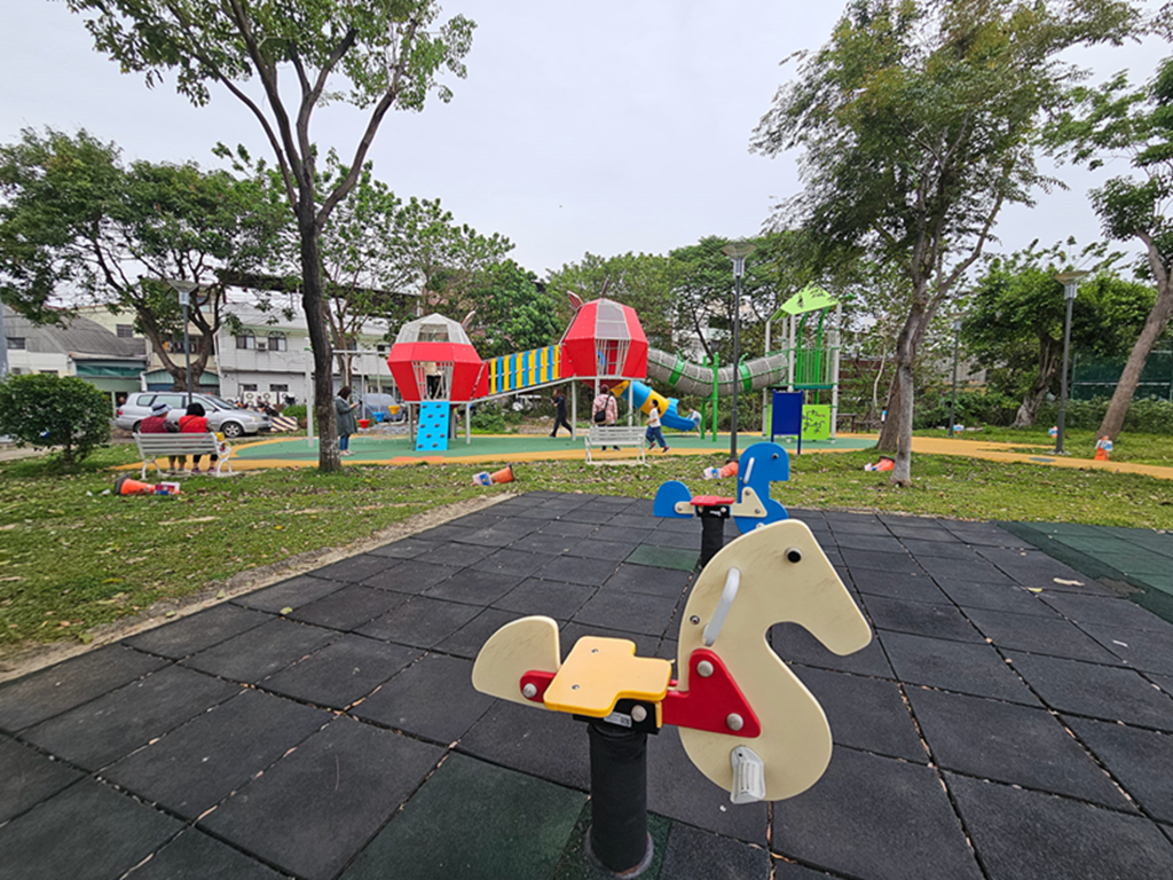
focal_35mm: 13
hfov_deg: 106.2
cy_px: 440
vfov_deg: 89.9
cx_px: 586
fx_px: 441
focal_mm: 2.2
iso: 64
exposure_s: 1/120
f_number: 2.2
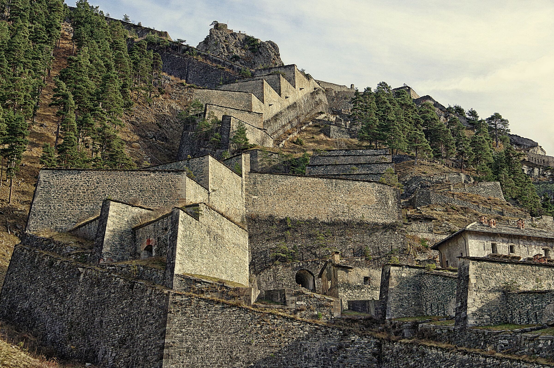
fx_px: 1107
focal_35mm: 72
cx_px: 277
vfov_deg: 18.9
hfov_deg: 28.1
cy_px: 184
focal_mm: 48
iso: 400
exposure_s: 1/125
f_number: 8
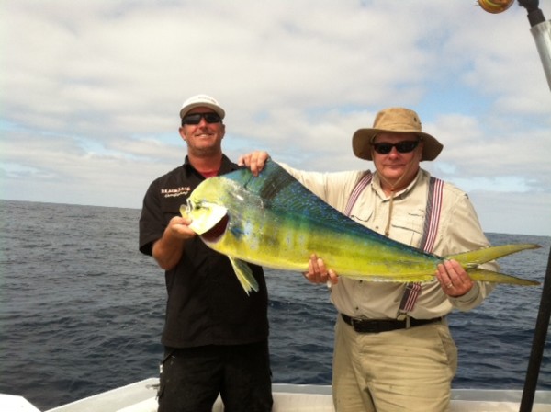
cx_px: 276
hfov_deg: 52.7
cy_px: 206
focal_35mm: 35
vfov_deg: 40.6
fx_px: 556
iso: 80
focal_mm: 3.85
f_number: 2.8
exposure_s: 1/1618
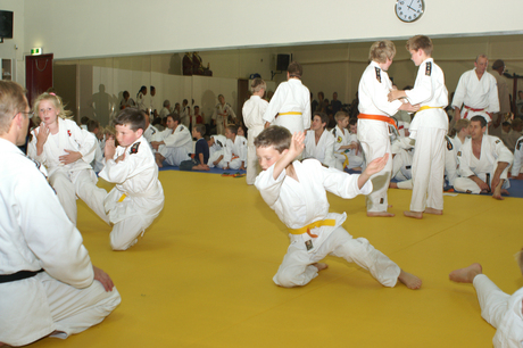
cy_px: 174
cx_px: 262
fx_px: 610
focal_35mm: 42
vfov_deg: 31.8
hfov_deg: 46.4
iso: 400
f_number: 3.5
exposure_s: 1/60
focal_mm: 28
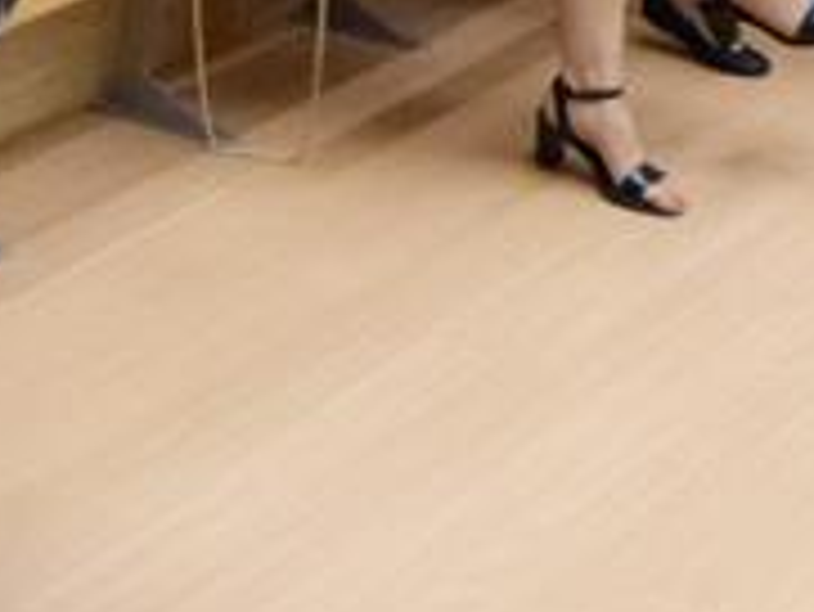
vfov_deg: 12.9
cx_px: 0
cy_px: -441
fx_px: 2494
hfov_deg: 18.1
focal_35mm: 106
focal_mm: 5.3
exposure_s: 1/20
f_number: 2.9
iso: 800
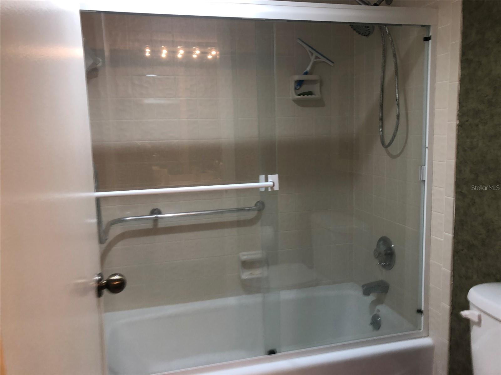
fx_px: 405
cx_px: 250
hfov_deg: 63.4
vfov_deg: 49.7
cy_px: 188
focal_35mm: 28
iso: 32
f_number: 1.8
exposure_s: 1/20
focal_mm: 3.99
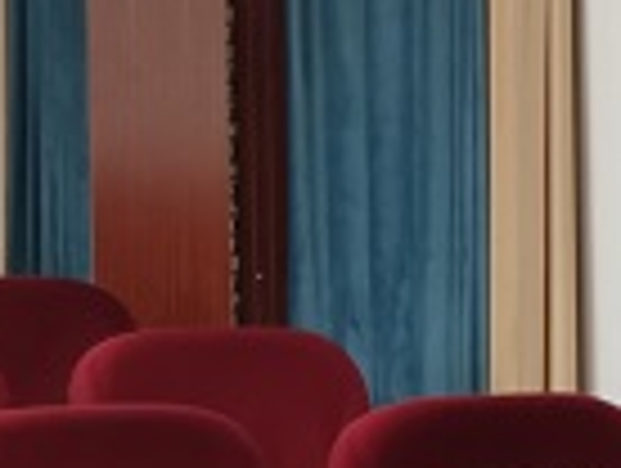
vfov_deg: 6.5
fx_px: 4133
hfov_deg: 8.6
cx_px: 567
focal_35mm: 230
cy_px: 392
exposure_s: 1/50
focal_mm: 6.72
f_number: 1.69
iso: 534
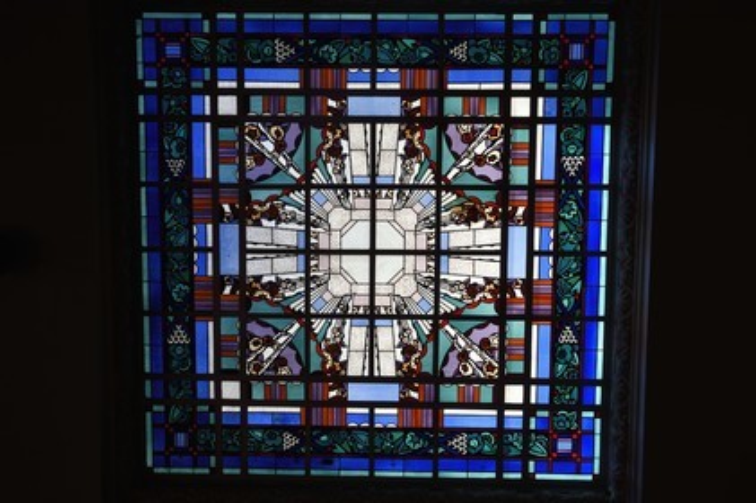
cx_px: 378
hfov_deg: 50.7
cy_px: 252
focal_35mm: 38
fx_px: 797
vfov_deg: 35.0
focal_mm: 38
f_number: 11
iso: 200
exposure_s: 1/100
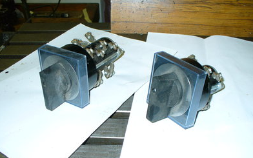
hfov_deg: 49.3
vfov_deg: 31.9
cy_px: 94
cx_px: 127
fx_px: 276
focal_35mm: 40
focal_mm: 6.1
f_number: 2.8
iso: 100
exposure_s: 1/30
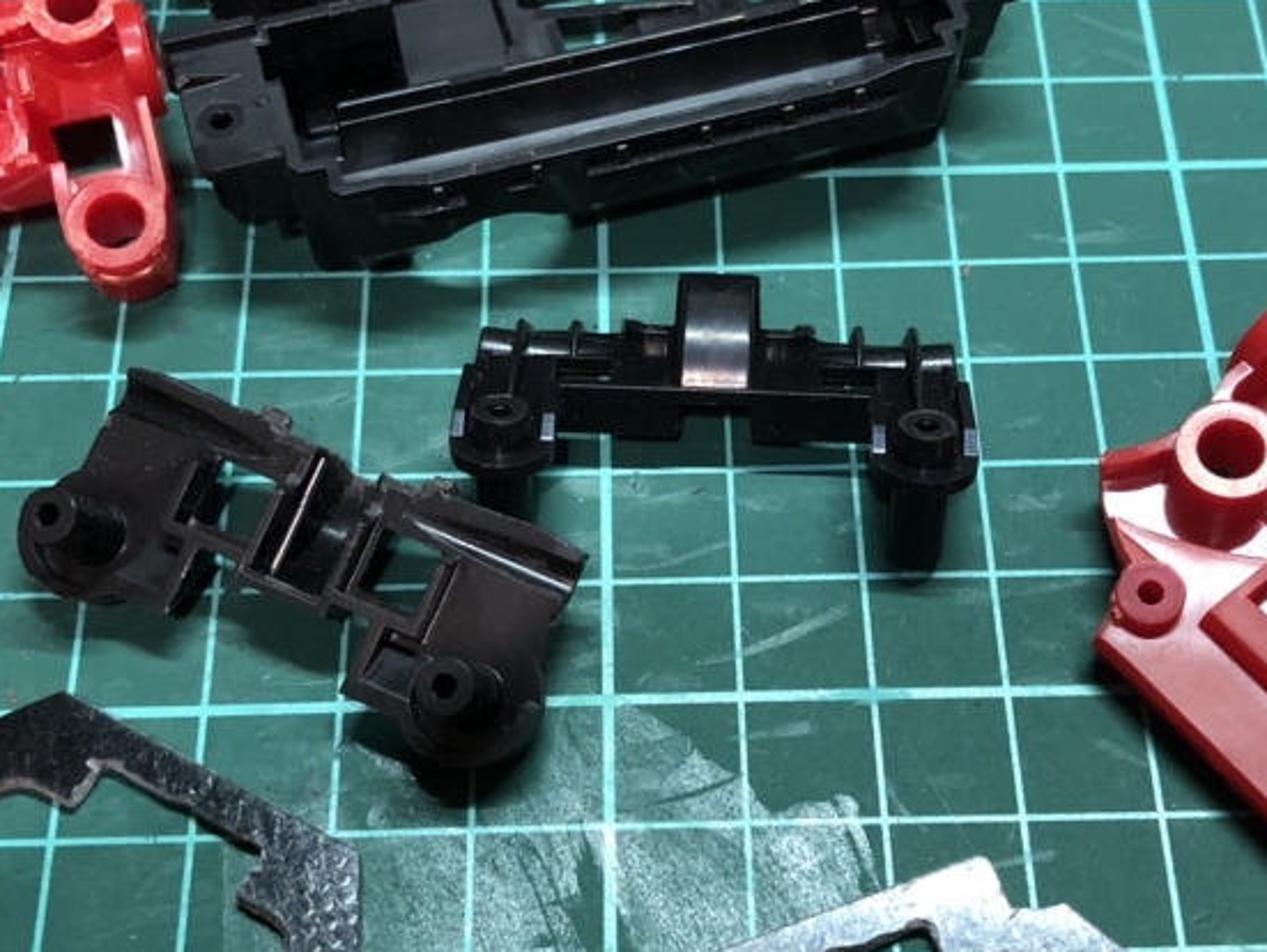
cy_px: 531
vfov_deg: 28.0
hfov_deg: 36.8
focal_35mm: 52
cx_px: 678
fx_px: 1905
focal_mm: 3.99
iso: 100
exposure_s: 1/12
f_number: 1.8
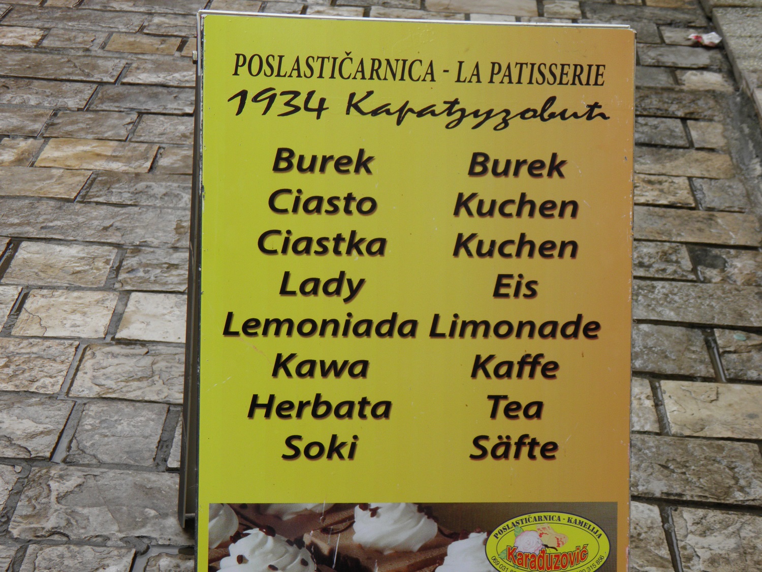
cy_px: 286
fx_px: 1607
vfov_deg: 20.2
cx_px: 381
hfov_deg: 26.7
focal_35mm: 73
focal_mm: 13.2
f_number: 5.5
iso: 50
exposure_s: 1/80
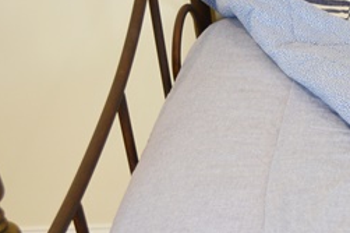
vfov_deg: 15.5
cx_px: 411
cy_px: 250
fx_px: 836
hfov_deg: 22.0
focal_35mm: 86
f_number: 4
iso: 560
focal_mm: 24
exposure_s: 1/60
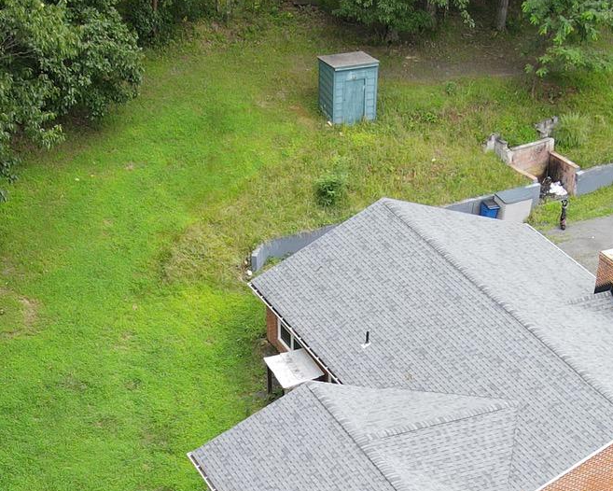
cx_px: 297
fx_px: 1325
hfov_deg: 26.1
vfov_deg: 19.1
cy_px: 668
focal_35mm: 73
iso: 100
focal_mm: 4.5
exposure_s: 1/90
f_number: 2.8
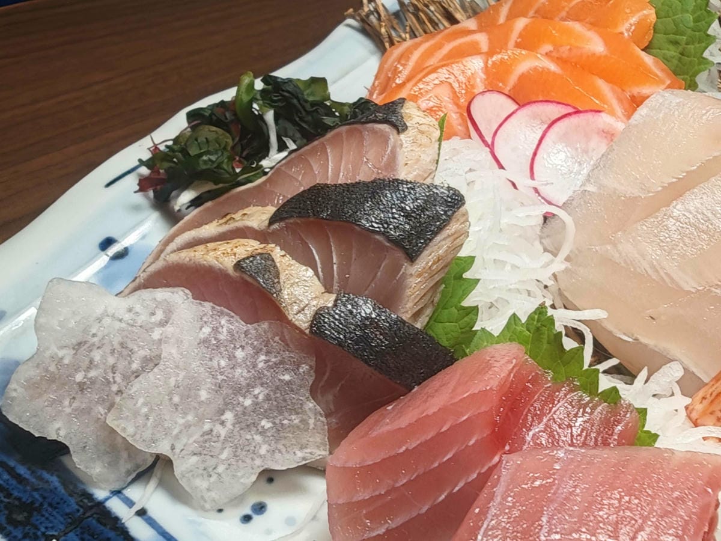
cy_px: 270
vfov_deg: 40.7
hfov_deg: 52.6
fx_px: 729
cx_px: 360
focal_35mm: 35
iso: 125
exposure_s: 1/60
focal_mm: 2.03
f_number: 1.8
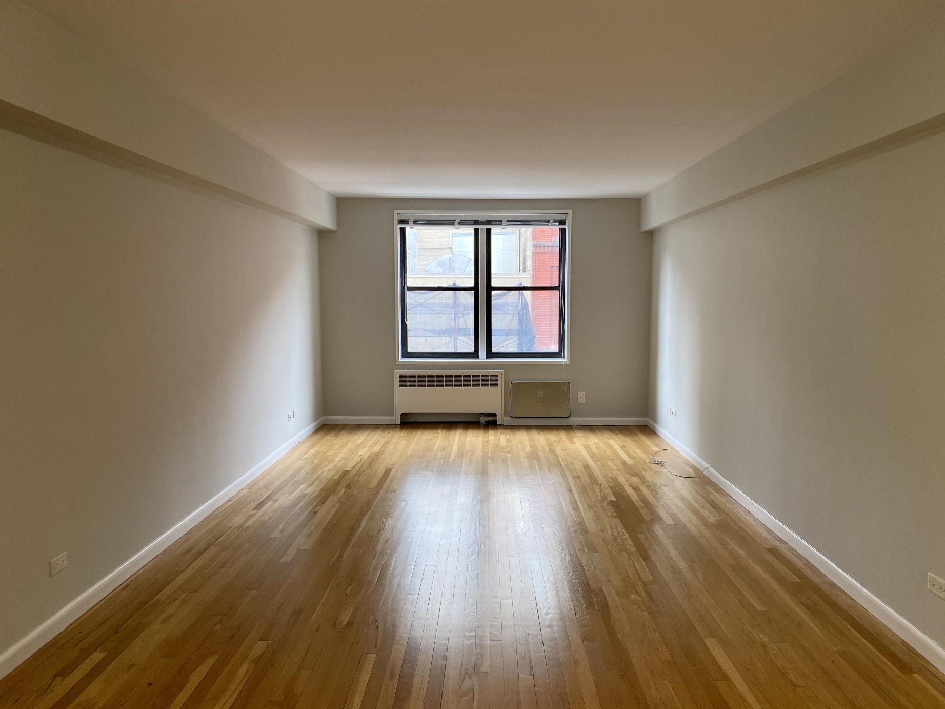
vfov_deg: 53.1
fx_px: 710
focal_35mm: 26
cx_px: 472
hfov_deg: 67.3
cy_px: 354
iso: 64
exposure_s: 1/60
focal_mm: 4.25
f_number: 1.8
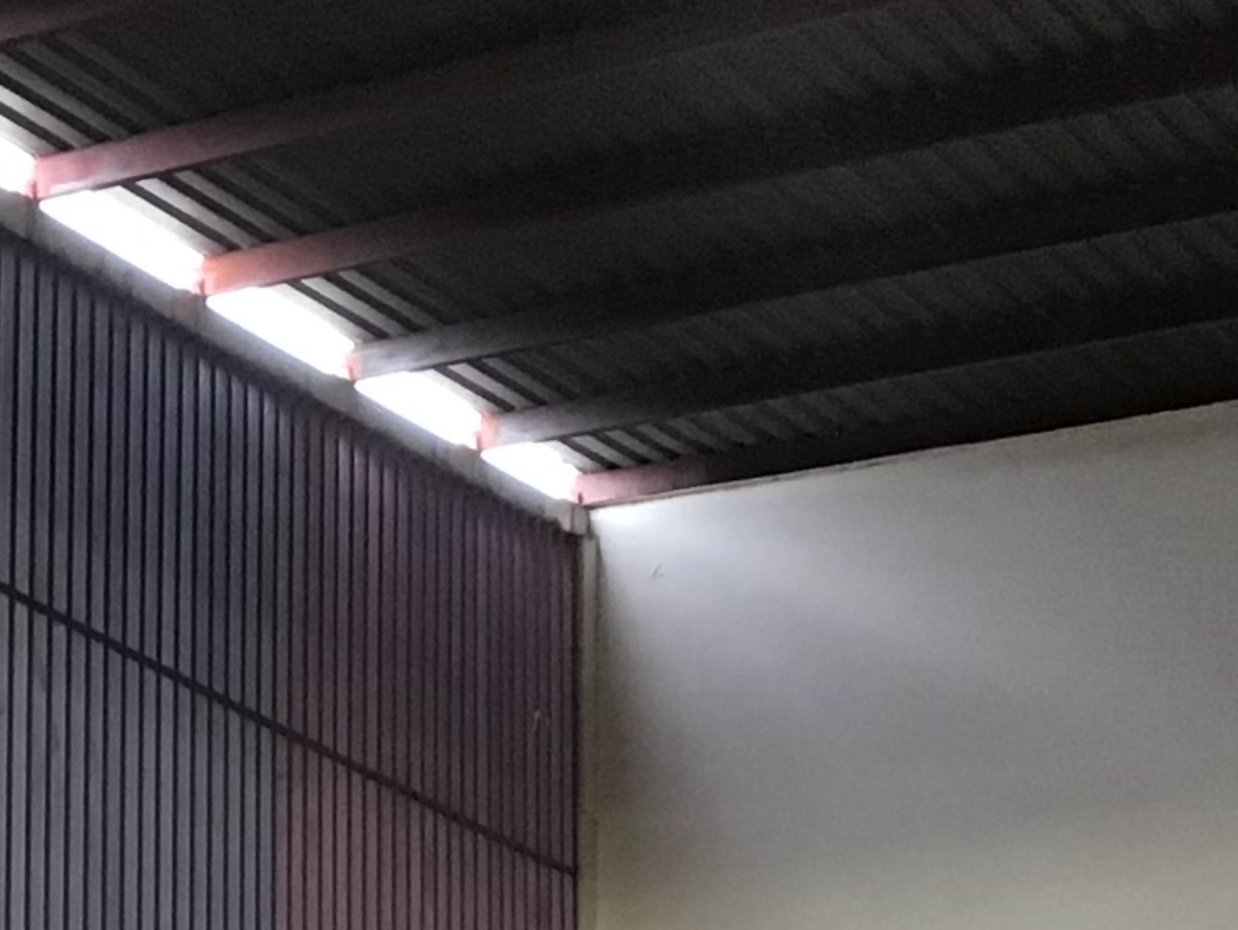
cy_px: 1322
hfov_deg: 16.8
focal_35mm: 113
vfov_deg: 12.6
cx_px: -174
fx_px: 4043
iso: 125
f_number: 2.4
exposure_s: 1/30
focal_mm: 3.3
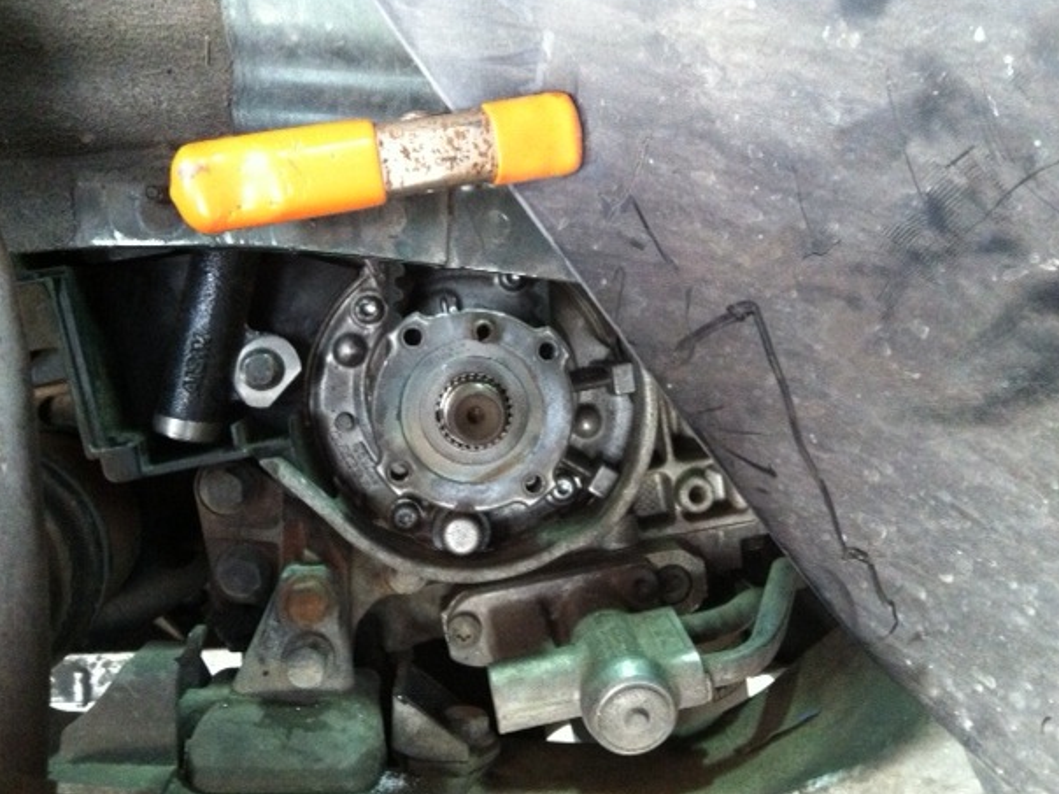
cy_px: 403
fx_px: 1132
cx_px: 554
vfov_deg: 38.7
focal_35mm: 37
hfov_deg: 50.1
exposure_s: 1/15
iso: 640
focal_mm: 3.85
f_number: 2.8
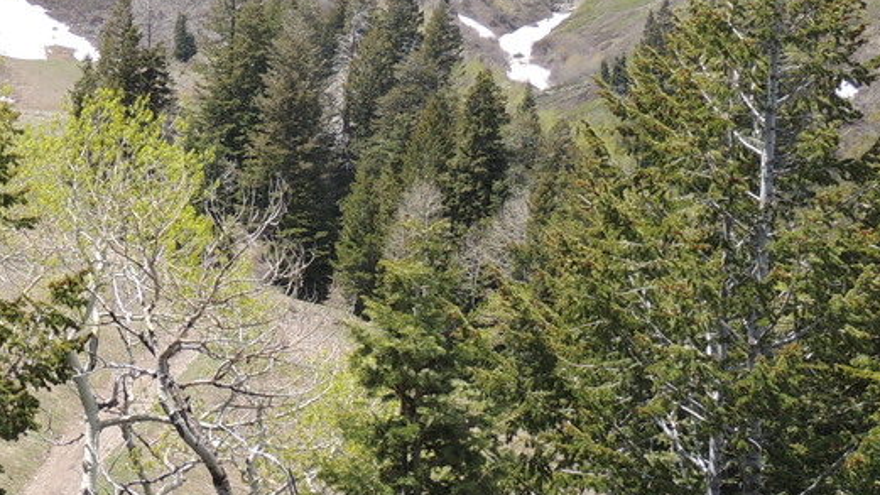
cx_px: -83
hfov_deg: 19.2
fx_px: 2497
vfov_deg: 11.3
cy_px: 299
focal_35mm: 107
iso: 100
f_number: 3.3
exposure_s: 1/640
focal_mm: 7.1
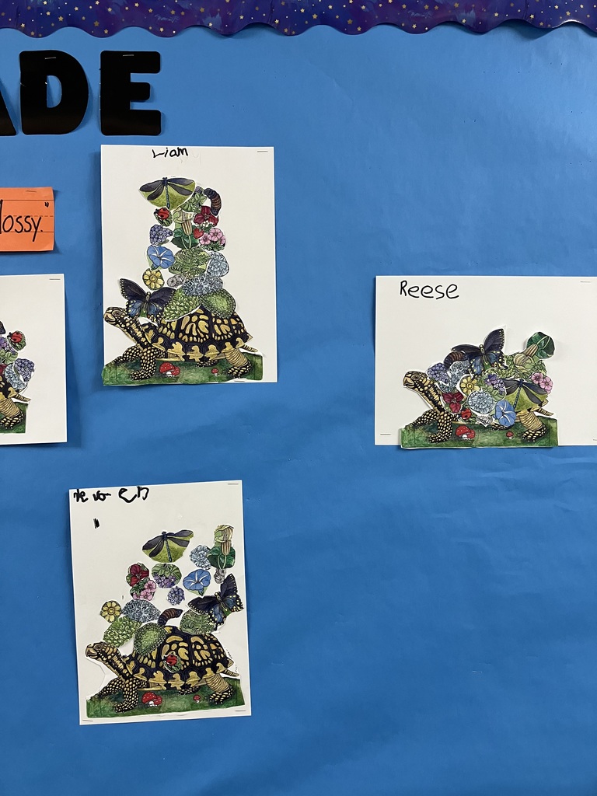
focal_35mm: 28
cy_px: 398
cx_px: 298
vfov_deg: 63.4
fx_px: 644
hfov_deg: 49.7
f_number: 1.8
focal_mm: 3.99
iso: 100
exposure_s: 1/59
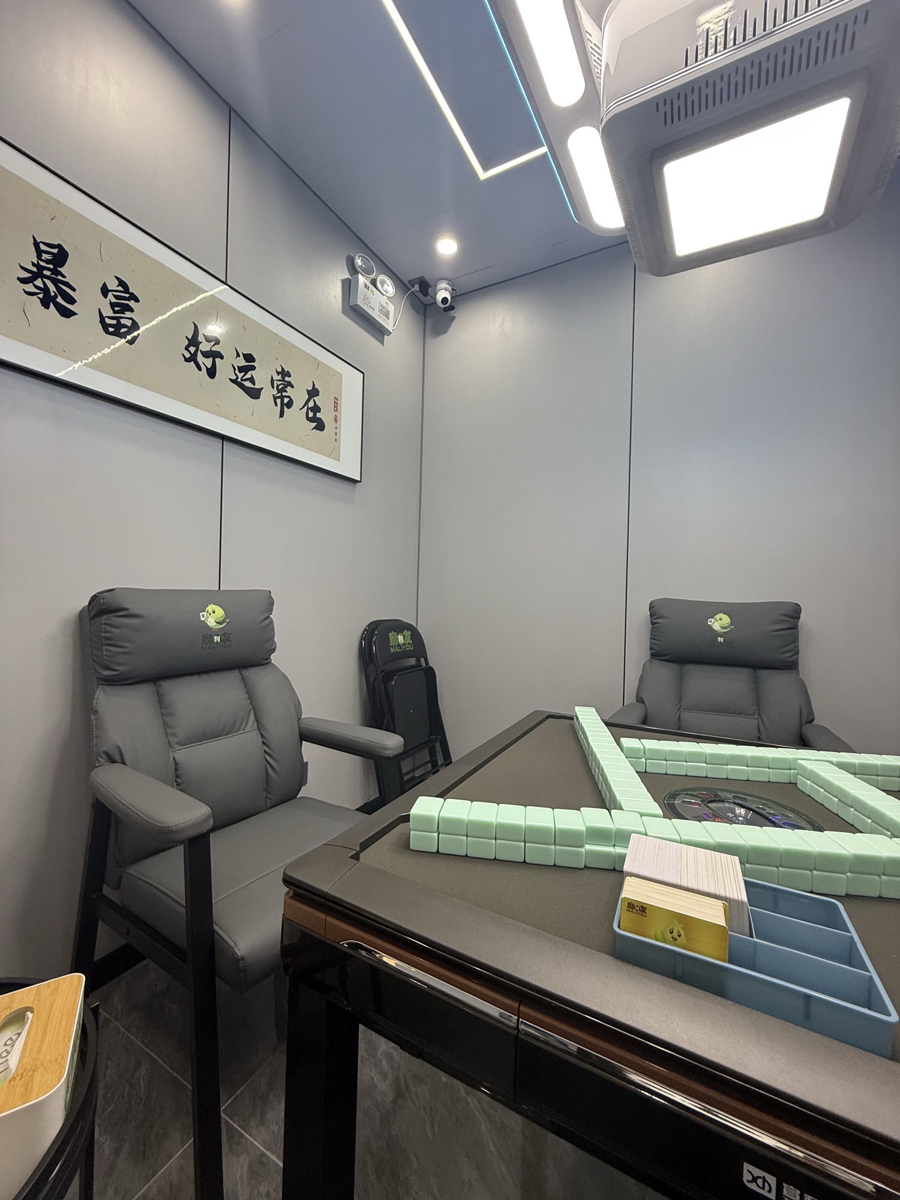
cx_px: 450
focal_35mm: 14
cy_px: 600
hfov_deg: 85.7
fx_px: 485
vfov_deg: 102.1
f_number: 2.2
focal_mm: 2.22
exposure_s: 1/100
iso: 100
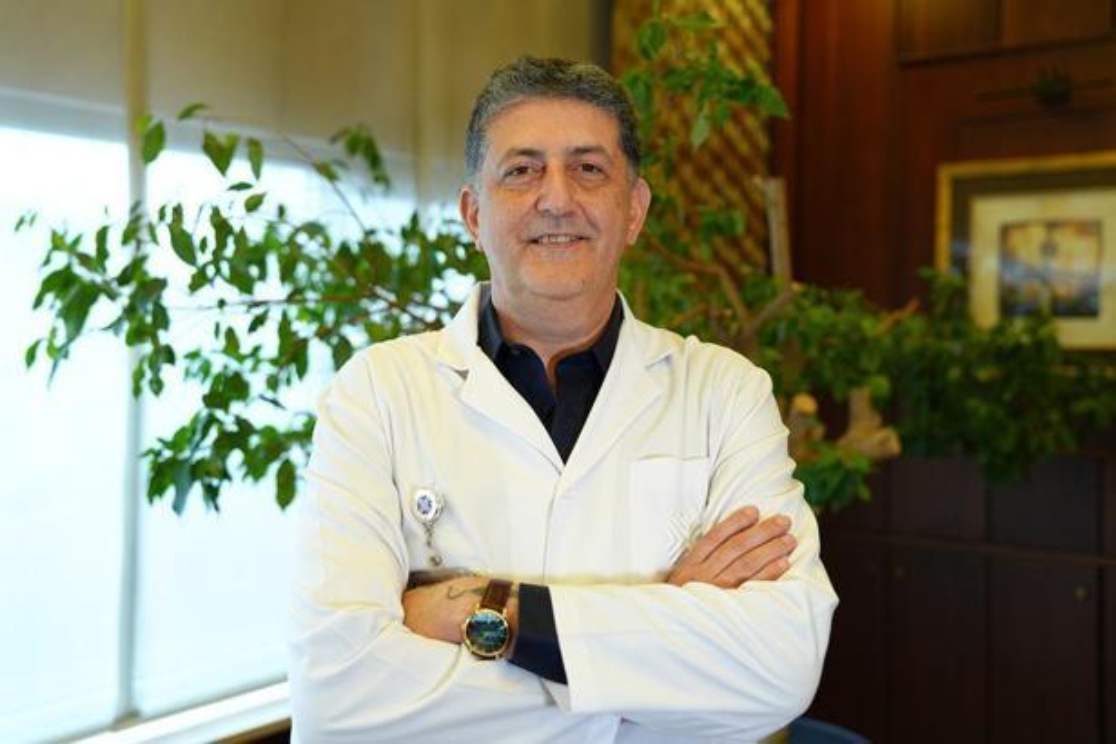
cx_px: 558
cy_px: 372
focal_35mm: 44
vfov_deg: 30.5
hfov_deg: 44.5
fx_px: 1364
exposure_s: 1/100
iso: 400
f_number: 2.8
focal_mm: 44
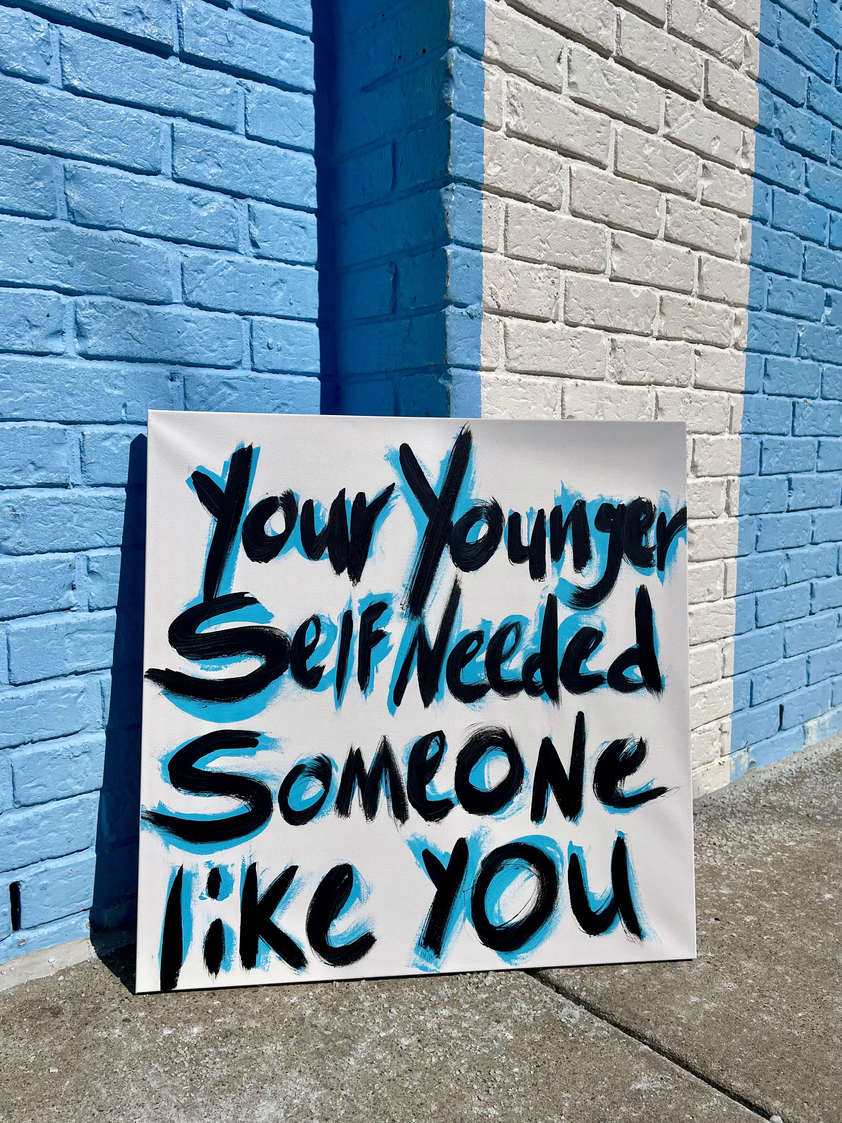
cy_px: 562
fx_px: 843
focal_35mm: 26
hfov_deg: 53.1
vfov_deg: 67.3
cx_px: 421
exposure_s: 1/14925
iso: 32
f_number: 1.6
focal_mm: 4.2
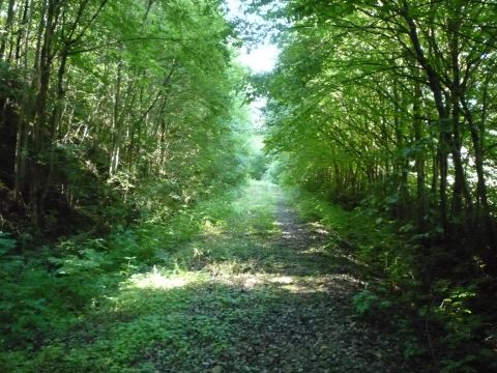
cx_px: 248
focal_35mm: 32
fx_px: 459
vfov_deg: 44.2
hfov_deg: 56.8
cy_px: 186
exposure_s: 1/60
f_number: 3.3
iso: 800
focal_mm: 5.2
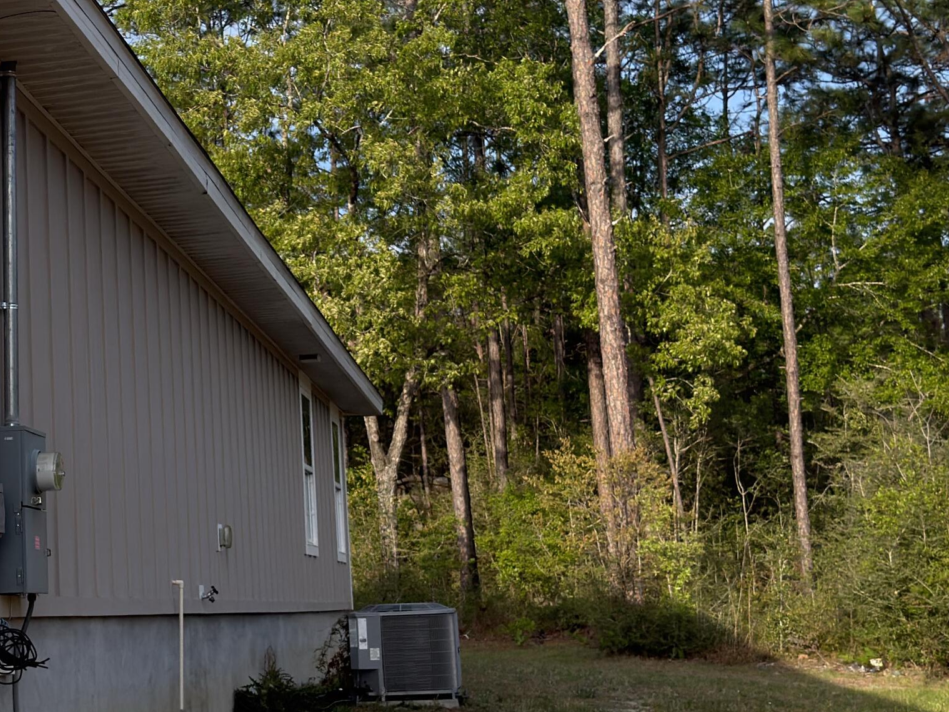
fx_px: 2111
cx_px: 96
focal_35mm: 77
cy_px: 392
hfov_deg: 24.6
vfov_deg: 19.1
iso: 64
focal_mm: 6.76
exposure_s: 1/4237
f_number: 1.78
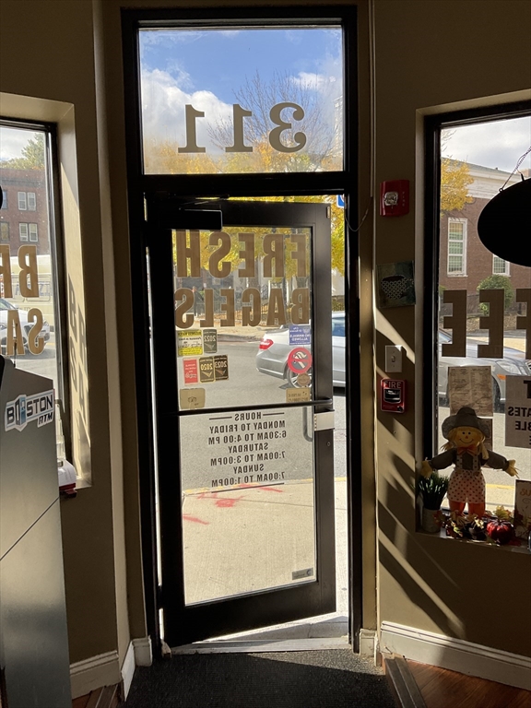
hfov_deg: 48.2
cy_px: 354
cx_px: 266
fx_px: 593
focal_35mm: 29
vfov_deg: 61.7
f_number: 1.8
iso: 16
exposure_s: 1/325
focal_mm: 3
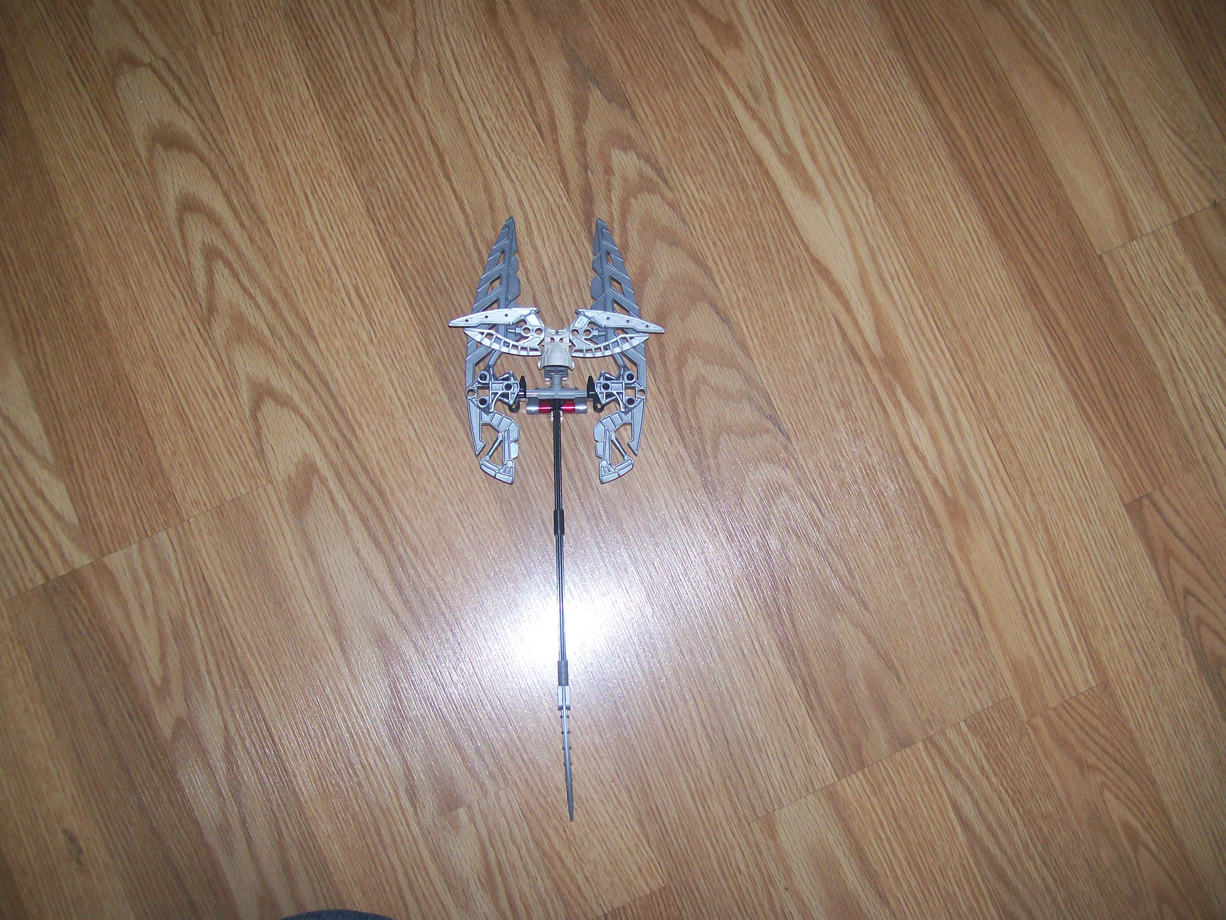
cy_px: 460
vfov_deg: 39.7
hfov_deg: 51.4
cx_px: 613
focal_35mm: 36
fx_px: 1275
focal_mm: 6
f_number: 2.7
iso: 80
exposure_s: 1/64
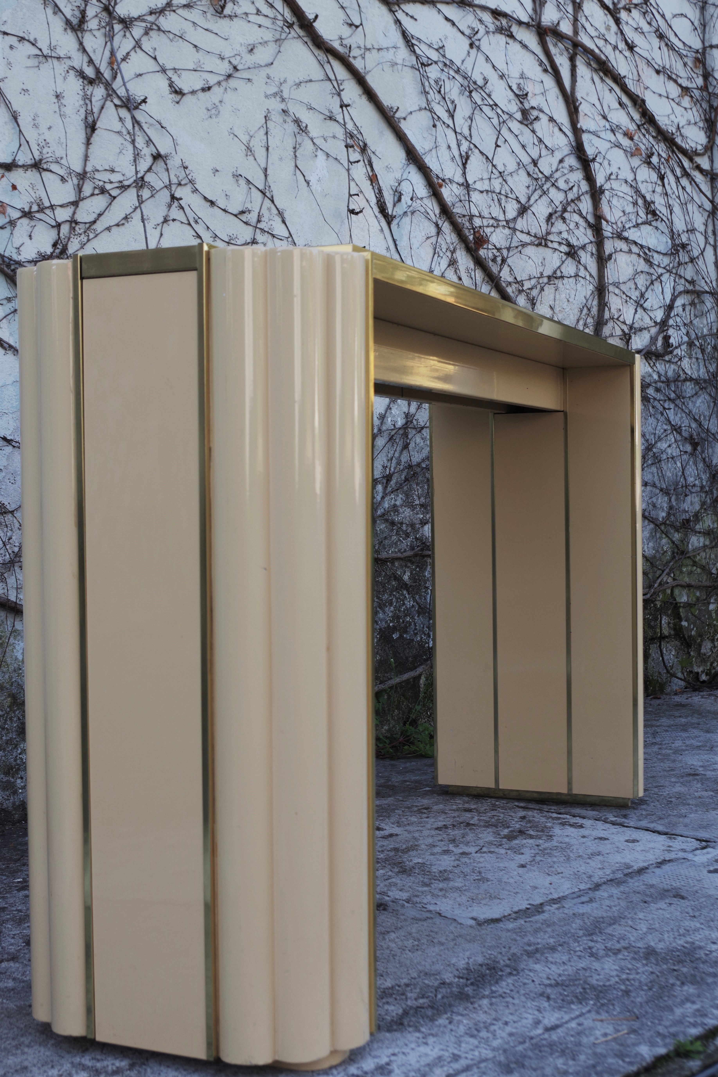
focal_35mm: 42
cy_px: 538
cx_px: 359
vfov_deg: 46.4
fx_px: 1256
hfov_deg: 31.9
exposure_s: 1/125
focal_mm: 28.13
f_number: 5
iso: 100
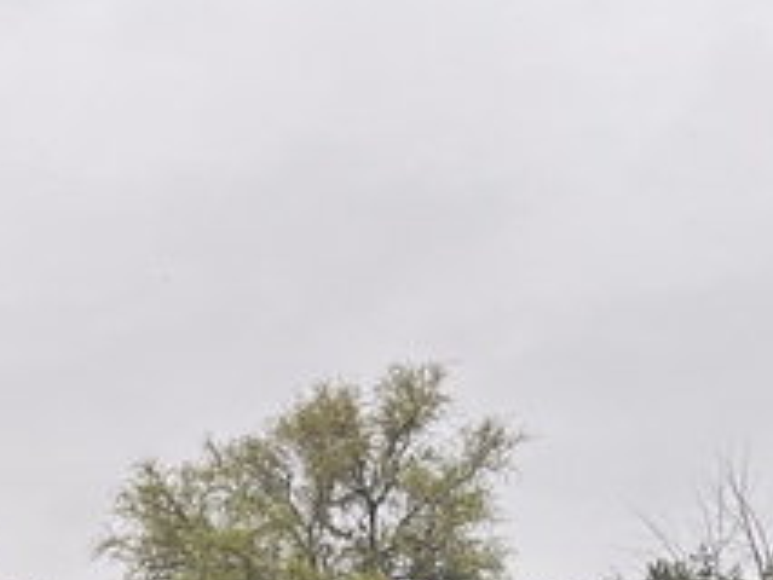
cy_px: 689
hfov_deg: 24.3
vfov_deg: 18.0
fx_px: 1743
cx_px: 87
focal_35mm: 78
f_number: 1.6
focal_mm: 5.1
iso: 50
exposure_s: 1/375
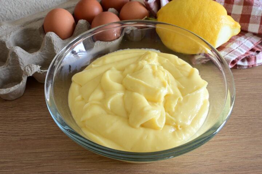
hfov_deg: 47.4
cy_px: 87
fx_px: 298
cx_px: 131
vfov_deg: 32.6
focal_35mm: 41
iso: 640
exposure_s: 1/20
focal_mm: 27.5
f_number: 10
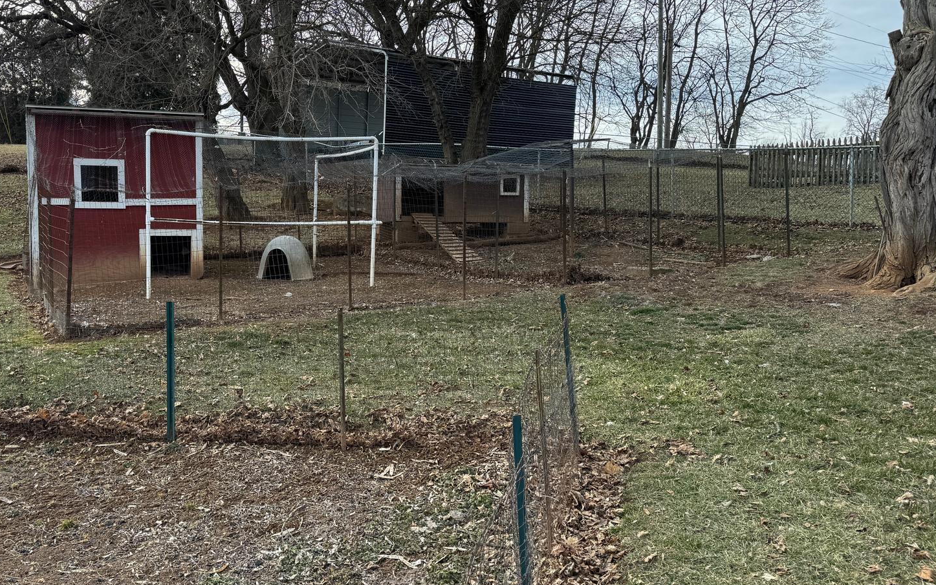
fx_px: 919
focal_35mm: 36
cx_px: 312
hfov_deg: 53.0
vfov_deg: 35.3
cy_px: 271
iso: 80
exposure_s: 1/693
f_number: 1.78
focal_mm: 6.76
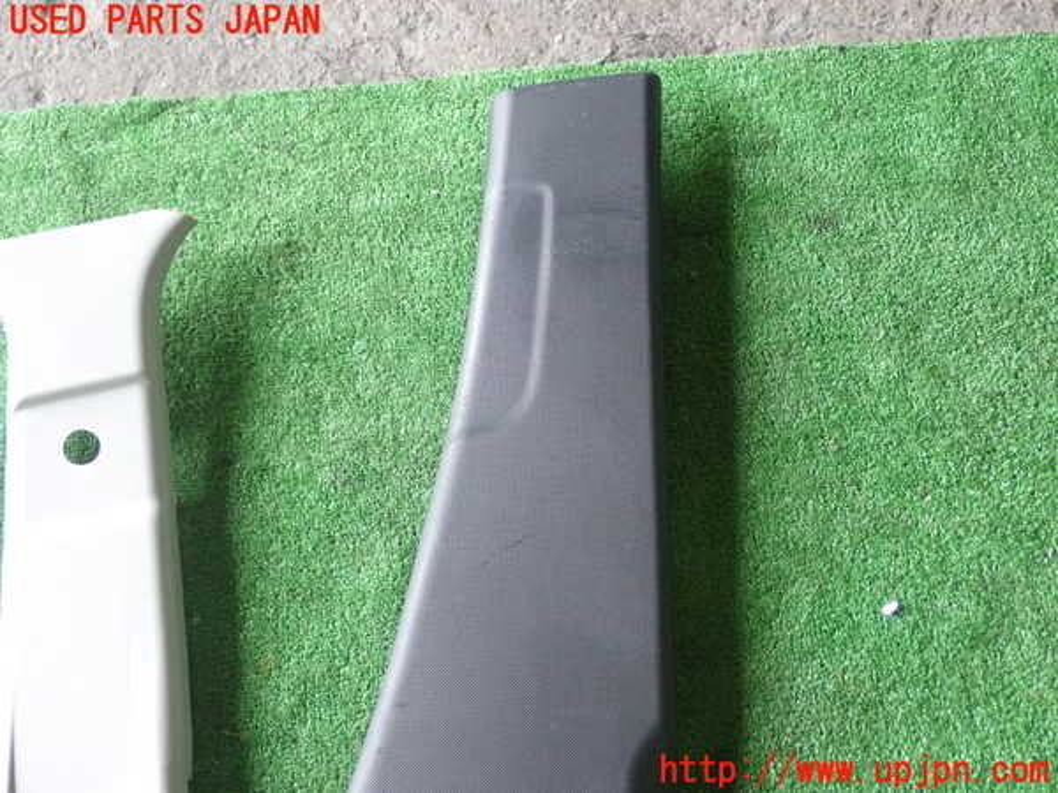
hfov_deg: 35.5
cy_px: 396
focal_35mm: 54
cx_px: 529
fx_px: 1650
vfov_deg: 27.0
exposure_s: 1/50
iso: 640
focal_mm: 9.65
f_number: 3.3
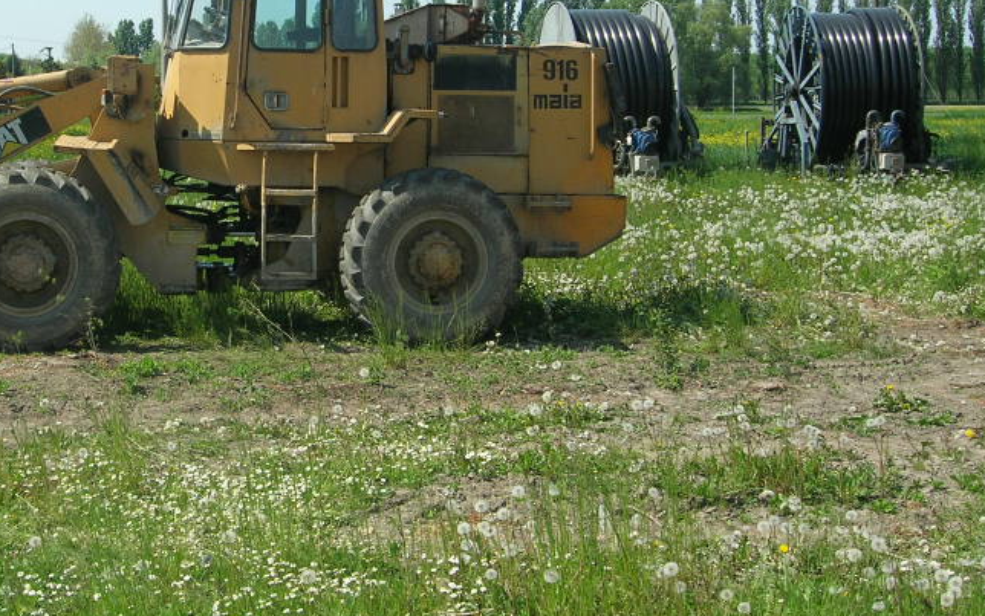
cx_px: 286
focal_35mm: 64
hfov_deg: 31.6
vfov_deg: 20.2
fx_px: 1719
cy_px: 180
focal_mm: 7.8
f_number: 4.8
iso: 64
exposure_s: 1/467
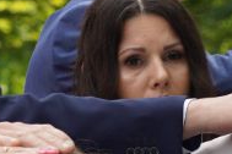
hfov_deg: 2.9
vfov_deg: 1.9
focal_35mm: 721
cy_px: 217
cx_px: 333
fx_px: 4646
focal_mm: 105
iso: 100
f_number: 6.3
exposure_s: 1/125
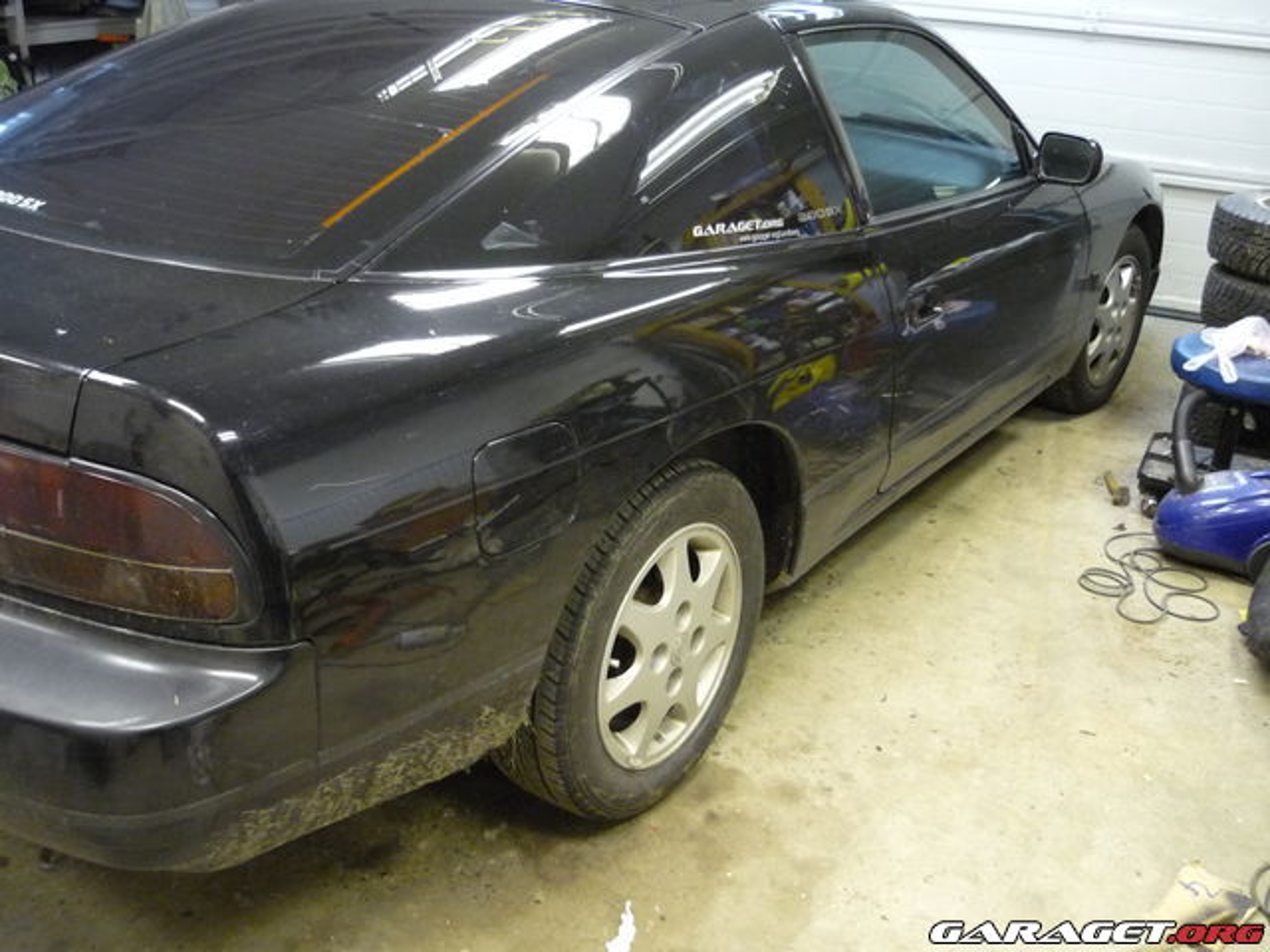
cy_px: 476
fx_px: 1211
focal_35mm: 33
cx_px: 635
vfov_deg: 42.9
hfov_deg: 55.4
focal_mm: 5.5
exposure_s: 1/13
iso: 400
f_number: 2.8
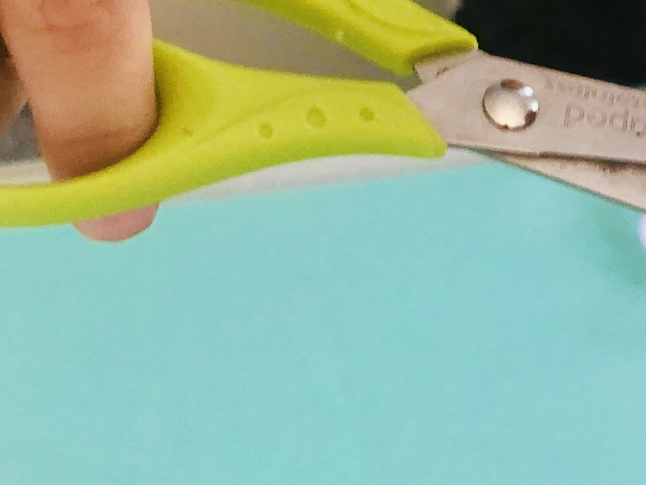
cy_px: 304
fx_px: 1680
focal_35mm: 90
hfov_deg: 20.6
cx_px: 732
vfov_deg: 16.4
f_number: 1.8
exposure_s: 1/17
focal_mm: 3.99
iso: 40
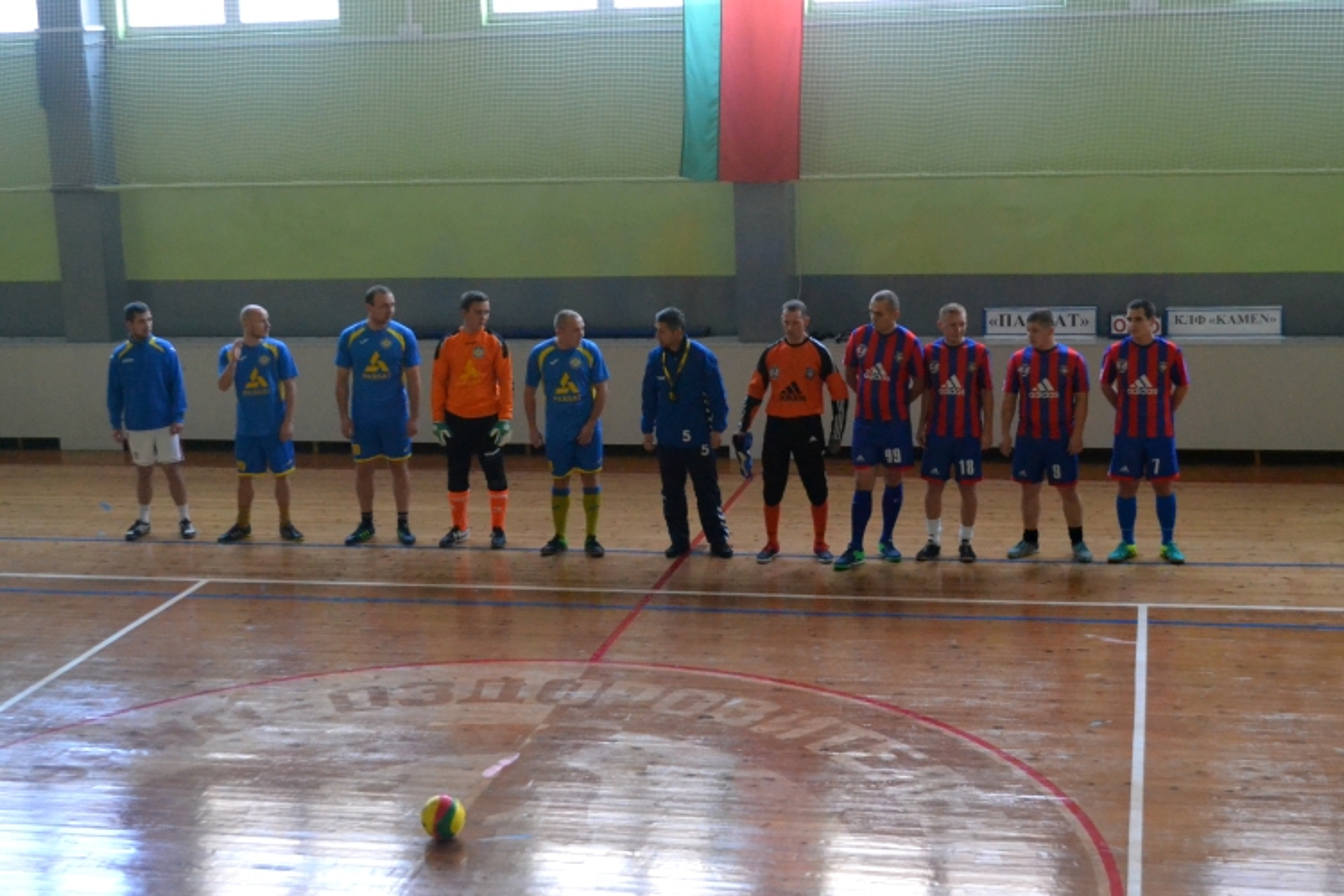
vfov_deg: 26.5
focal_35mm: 51
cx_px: 672
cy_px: 448
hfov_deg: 38.9
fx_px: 1904
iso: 3200
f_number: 5
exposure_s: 1/160
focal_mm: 34
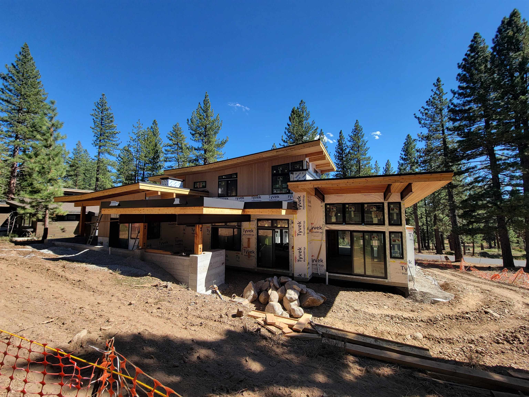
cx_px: 264
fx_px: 199
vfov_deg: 89.9
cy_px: 198
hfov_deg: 106.2
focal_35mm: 13
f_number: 2.2
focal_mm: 2.2
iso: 50
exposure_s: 1/684
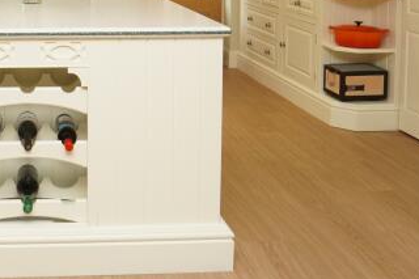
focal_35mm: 48
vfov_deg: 25.6
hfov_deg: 38.8
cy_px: -43
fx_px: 558
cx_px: 59
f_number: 7.1
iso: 640
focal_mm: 10
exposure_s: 1/30
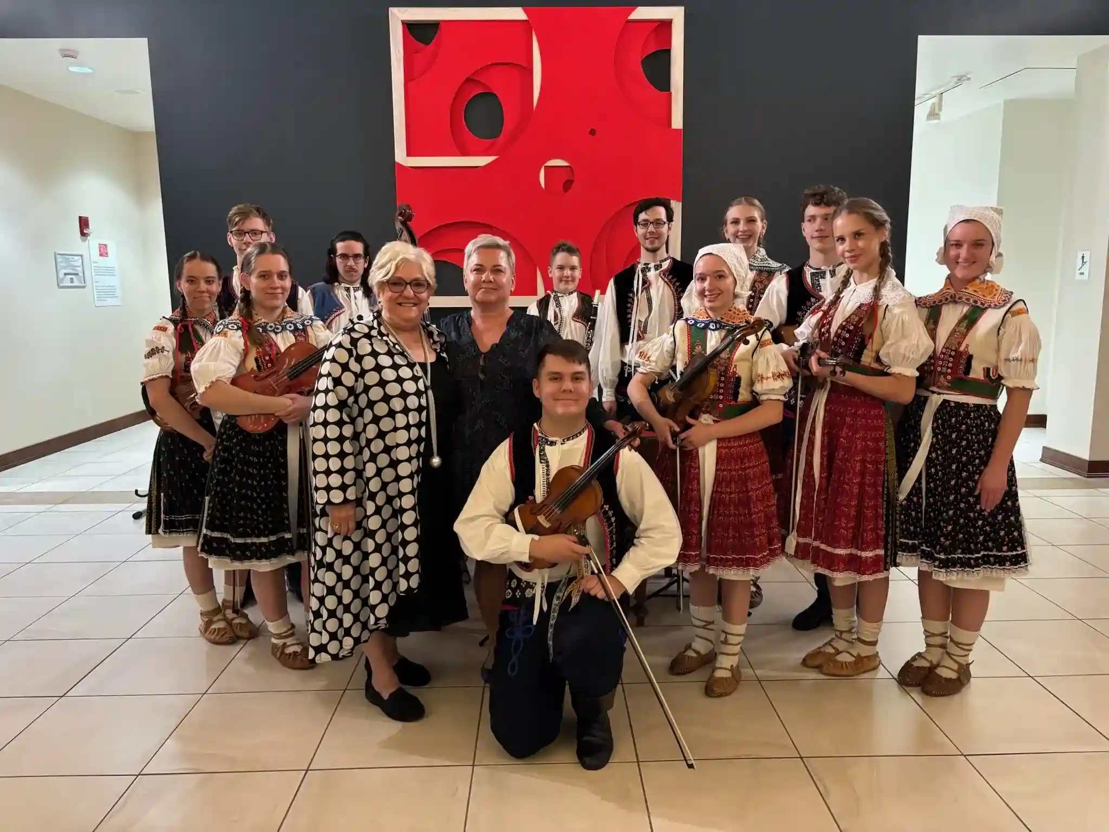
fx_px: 833
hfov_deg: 67.3
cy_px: 416
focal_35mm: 26
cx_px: 554
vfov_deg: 53.1
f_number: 1.6
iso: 500
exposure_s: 1/40
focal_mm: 5.96
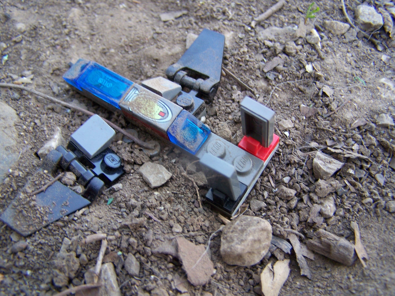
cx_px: 198
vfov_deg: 37.7
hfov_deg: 49.0
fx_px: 434
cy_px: 148
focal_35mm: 38
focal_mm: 6.3
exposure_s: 1/40
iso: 80
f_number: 2.8
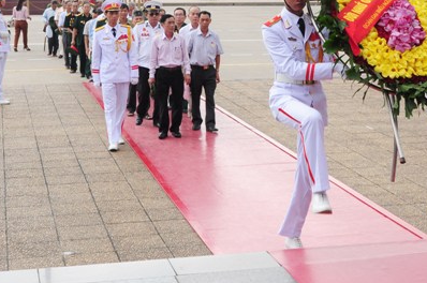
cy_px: 38
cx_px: 259
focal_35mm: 71
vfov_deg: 18.9
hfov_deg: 28.4
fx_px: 840
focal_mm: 25
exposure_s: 1/125
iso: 200
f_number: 11
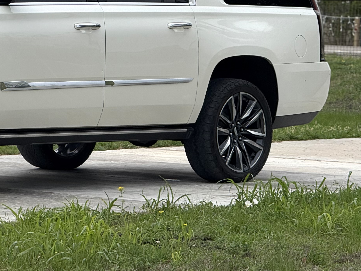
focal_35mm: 262
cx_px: 11
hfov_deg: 7.5
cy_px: 7
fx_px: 2732
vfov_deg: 5.7
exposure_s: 1/621
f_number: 2.8
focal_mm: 15.66
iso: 50
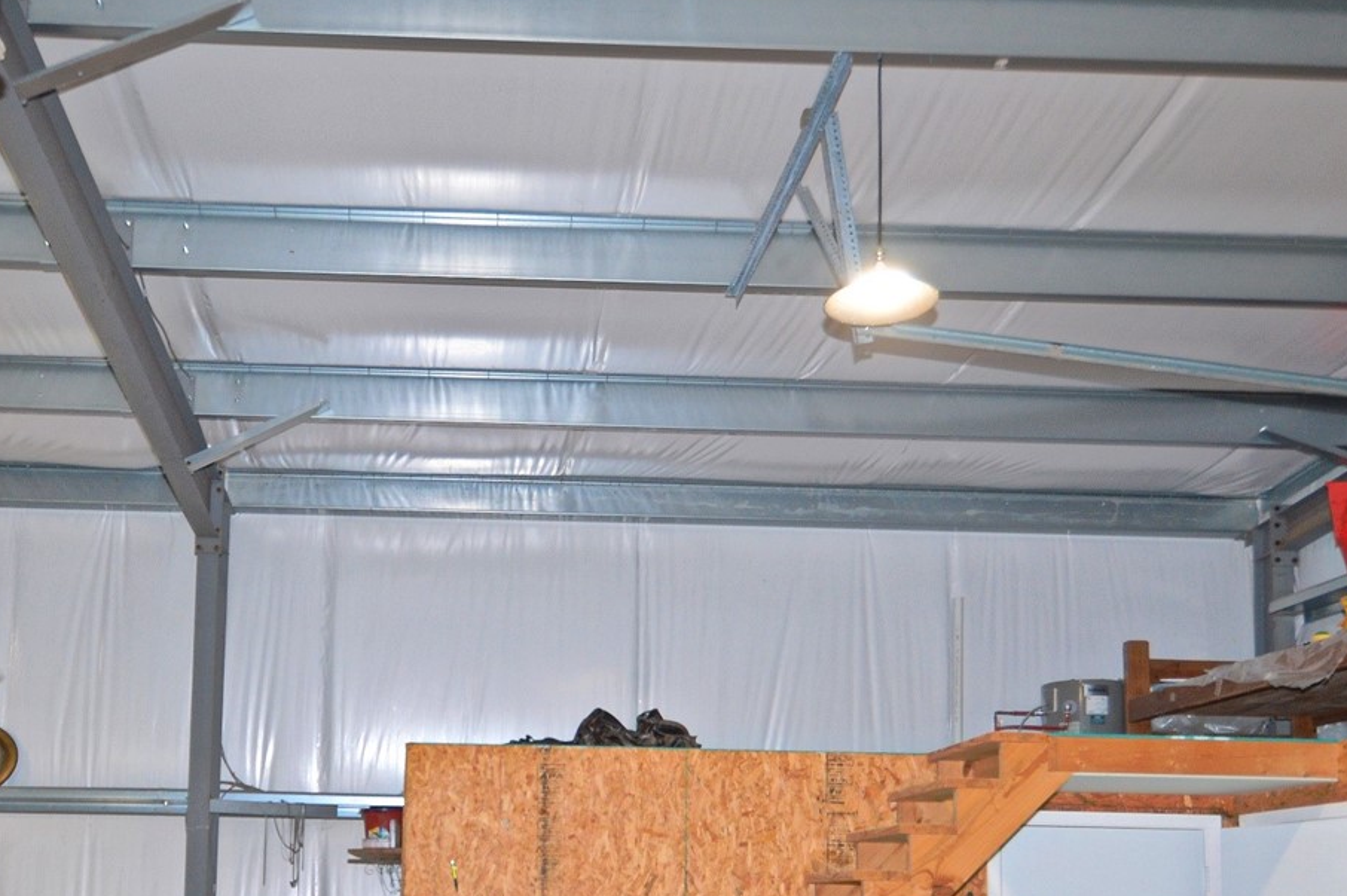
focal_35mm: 36
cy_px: 776
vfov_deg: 35.1
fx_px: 1346
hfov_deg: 52.4
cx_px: 484
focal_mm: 10
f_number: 3.5
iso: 200
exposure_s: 1/25
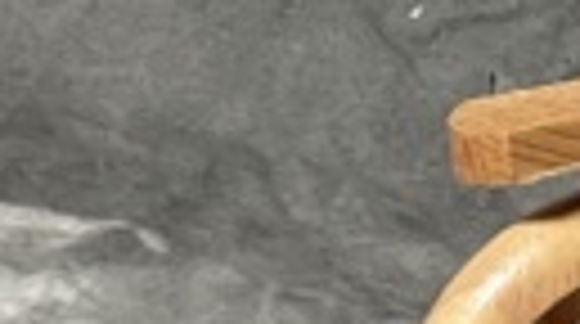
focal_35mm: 455
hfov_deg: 4.5
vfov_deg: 2.7
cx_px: 1776
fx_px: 6985
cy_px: 108
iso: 320
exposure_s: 1/60
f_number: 2.2
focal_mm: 7.5
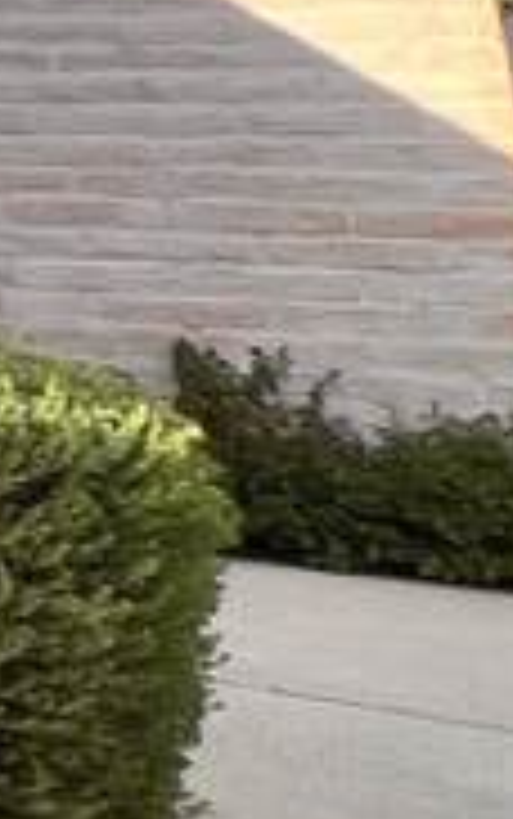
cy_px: -288
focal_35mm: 97
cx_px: -2304
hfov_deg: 5.7
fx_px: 2166
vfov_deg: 19.5
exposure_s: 1/1376
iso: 32
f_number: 1.8
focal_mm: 1.57
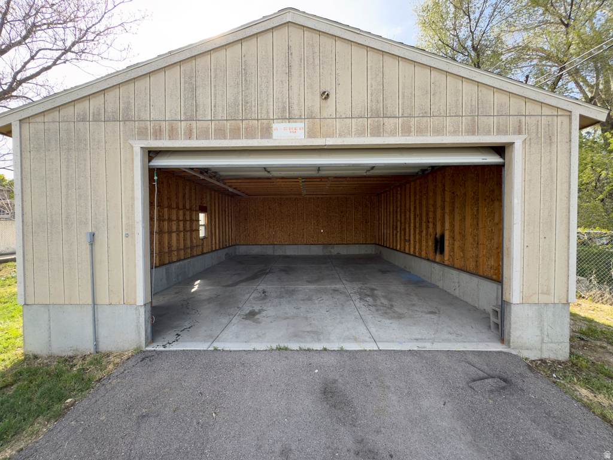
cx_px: 306
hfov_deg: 102.1
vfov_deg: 85.7
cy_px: 230
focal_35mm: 14
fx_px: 248
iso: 40
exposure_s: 1/167
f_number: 2.2
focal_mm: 2.22
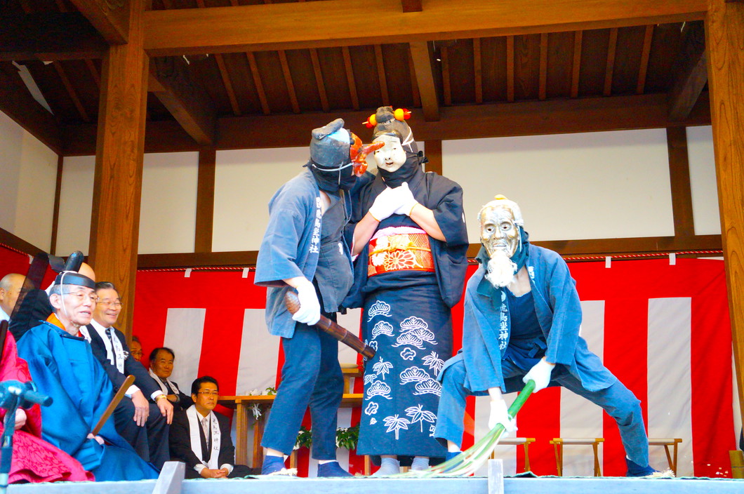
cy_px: 247
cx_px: 372
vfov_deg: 28.9
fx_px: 960
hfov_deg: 42.4
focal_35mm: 46
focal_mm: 31
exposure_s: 1/200
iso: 3200
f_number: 4
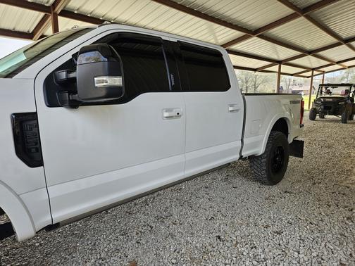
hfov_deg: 73.9
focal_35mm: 23
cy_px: 133
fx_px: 236
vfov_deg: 58.9
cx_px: 178
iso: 40
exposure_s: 1/247
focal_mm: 5.4
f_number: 1.8
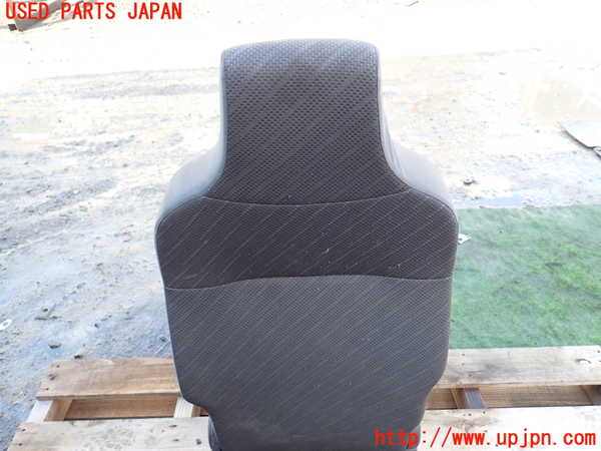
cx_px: 300
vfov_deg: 54.9
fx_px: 434
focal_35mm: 25
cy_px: 226
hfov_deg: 69.4
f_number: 2.8
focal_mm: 4.5
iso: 100
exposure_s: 1/100
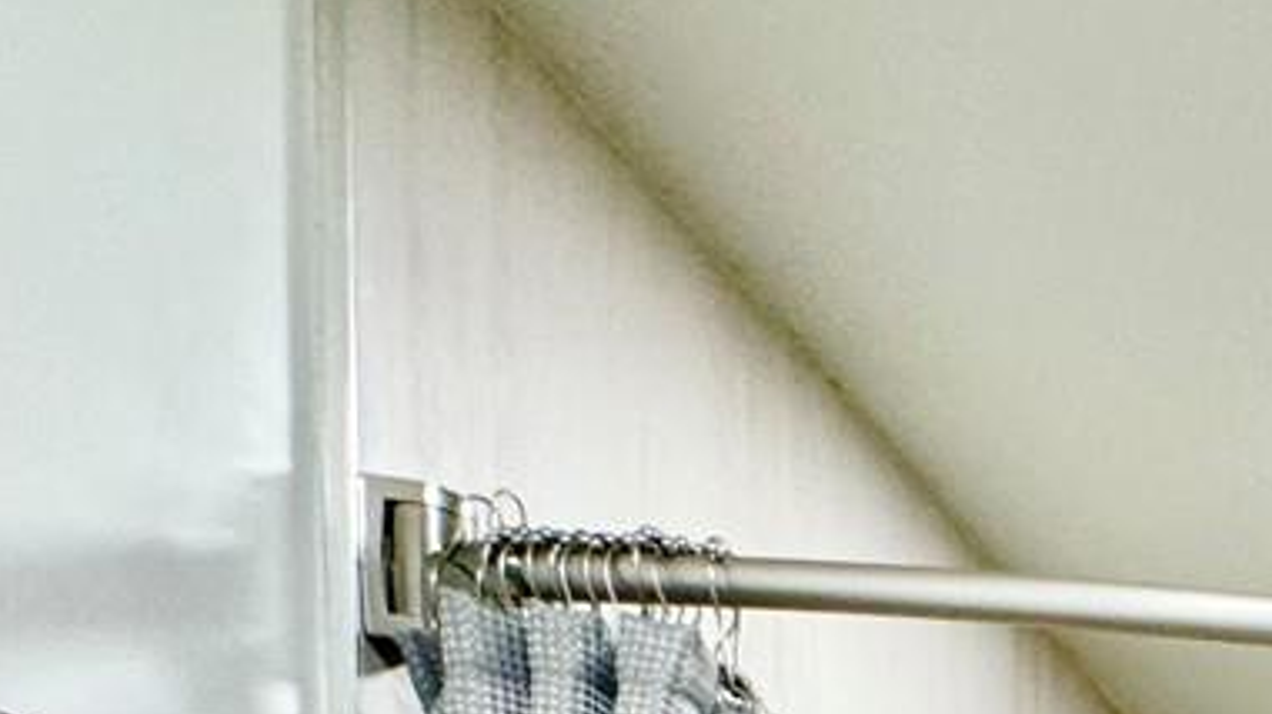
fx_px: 2158
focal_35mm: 64
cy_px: 1718
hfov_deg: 21.7
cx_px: 2264
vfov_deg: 13.6
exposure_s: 1/120
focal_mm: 2.22
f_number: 2.2
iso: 160
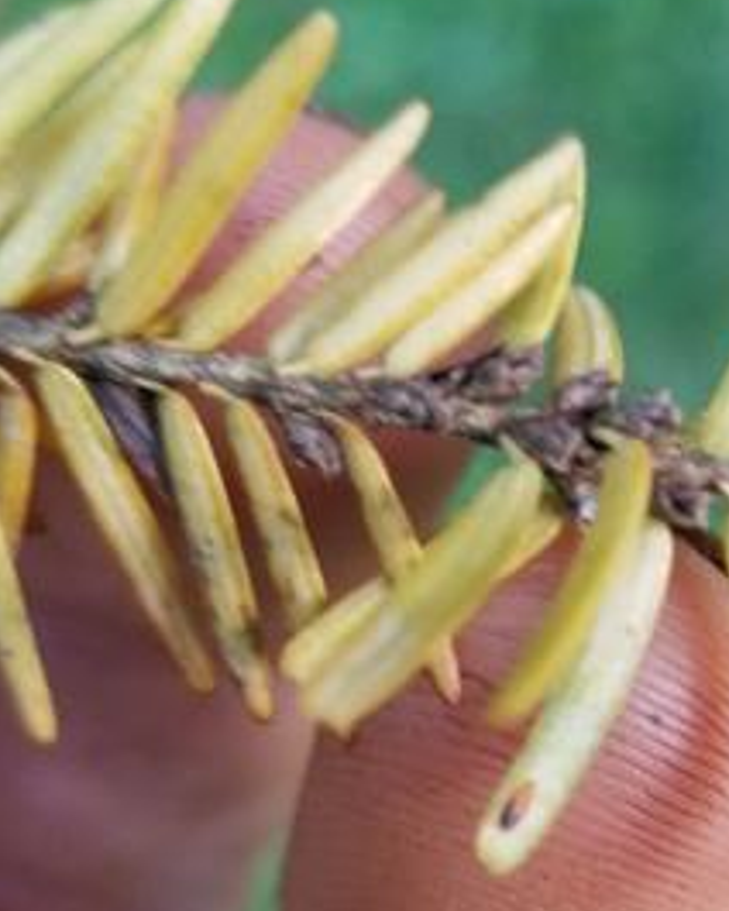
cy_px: 653
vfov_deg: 28.0
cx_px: 731
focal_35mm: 67
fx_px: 1807
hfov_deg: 22.0
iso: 125
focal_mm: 4.3
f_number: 1.7
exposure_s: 1/50
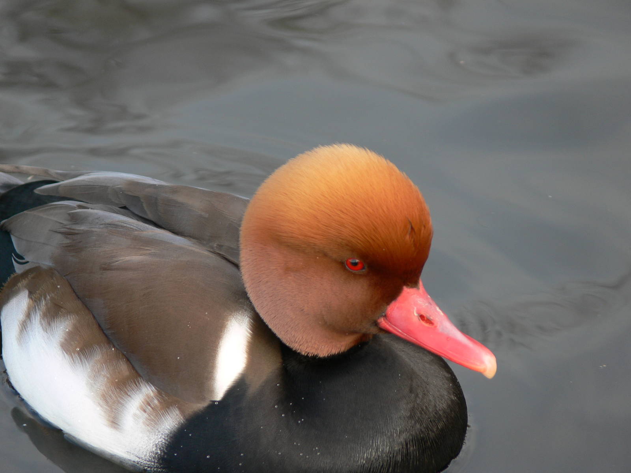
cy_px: 236
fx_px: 7656
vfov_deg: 3.5
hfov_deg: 4.7
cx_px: 316
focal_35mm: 420
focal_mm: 88.8
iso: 80
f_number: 4
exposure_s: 1/80
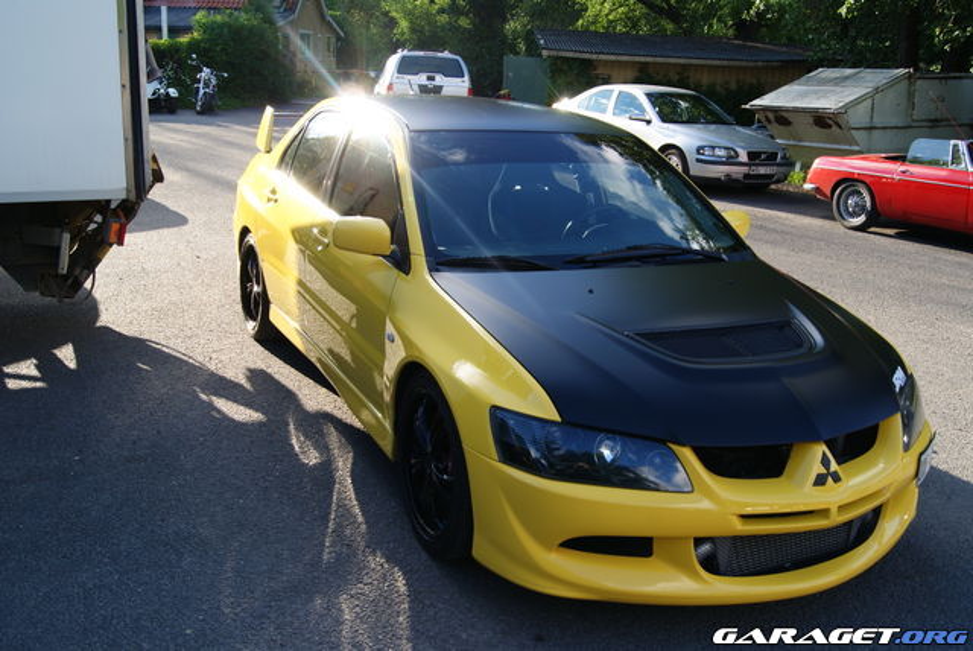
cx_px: 486
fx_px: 893
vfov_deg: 40.0
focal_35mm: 33
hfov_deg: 57.2
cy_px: 326
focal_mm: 22
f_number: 7.1
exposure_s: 1/60
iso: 100
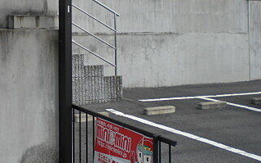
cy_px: 56
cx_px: 38
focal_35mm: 81
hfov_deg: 24.9
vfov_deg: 16.1
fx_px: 576
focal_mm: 6.3
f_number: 3.1
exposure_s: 1/320
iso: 50
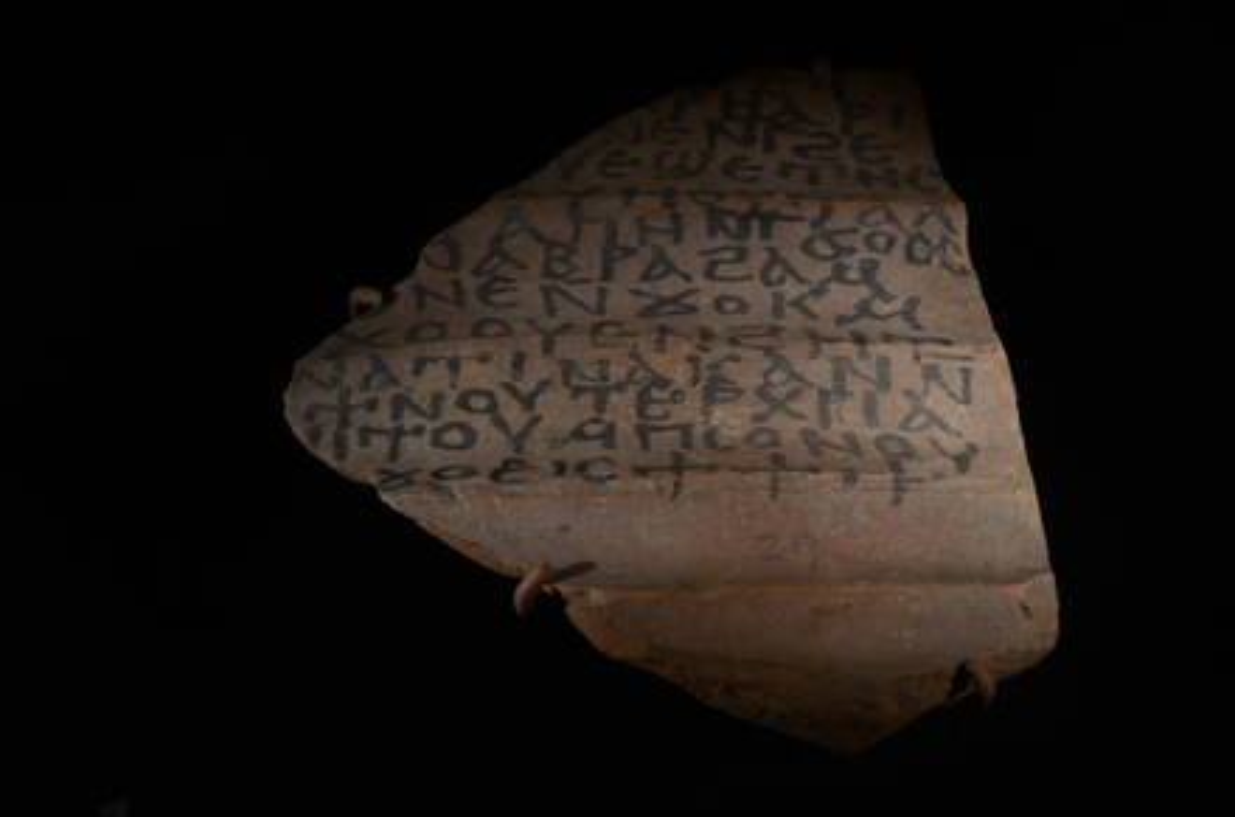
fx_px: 5133
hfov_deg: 13.7
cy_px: 408
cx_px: 618
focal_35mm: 150
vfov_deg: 9.1
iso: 1250
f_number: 5.6
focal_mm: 100
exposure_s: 1/20
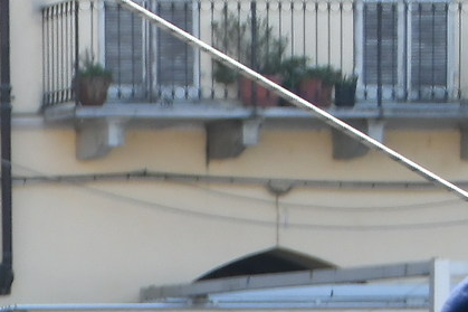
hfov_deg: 5.3
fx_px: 4912
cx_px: -630
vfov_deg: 3.6
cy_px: 592
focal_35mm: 378
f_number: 5
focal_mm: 44
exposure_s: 1/1000
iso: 400
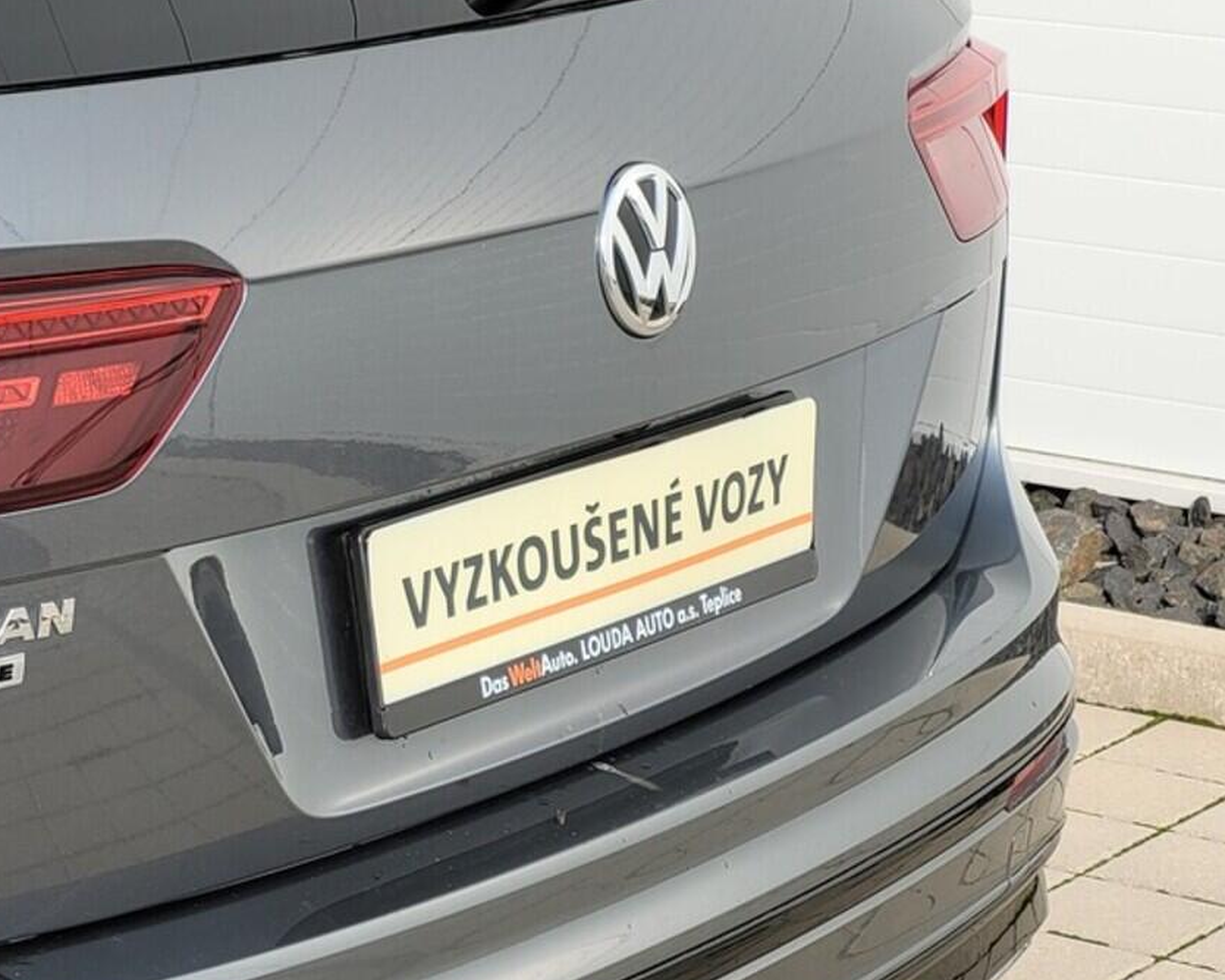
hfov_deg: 14.9
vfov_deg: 12.0
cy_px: 684
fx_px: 4641
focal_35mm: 128
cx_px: 194
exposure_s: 1/398
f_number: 2.4
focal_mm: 7.12
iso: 25
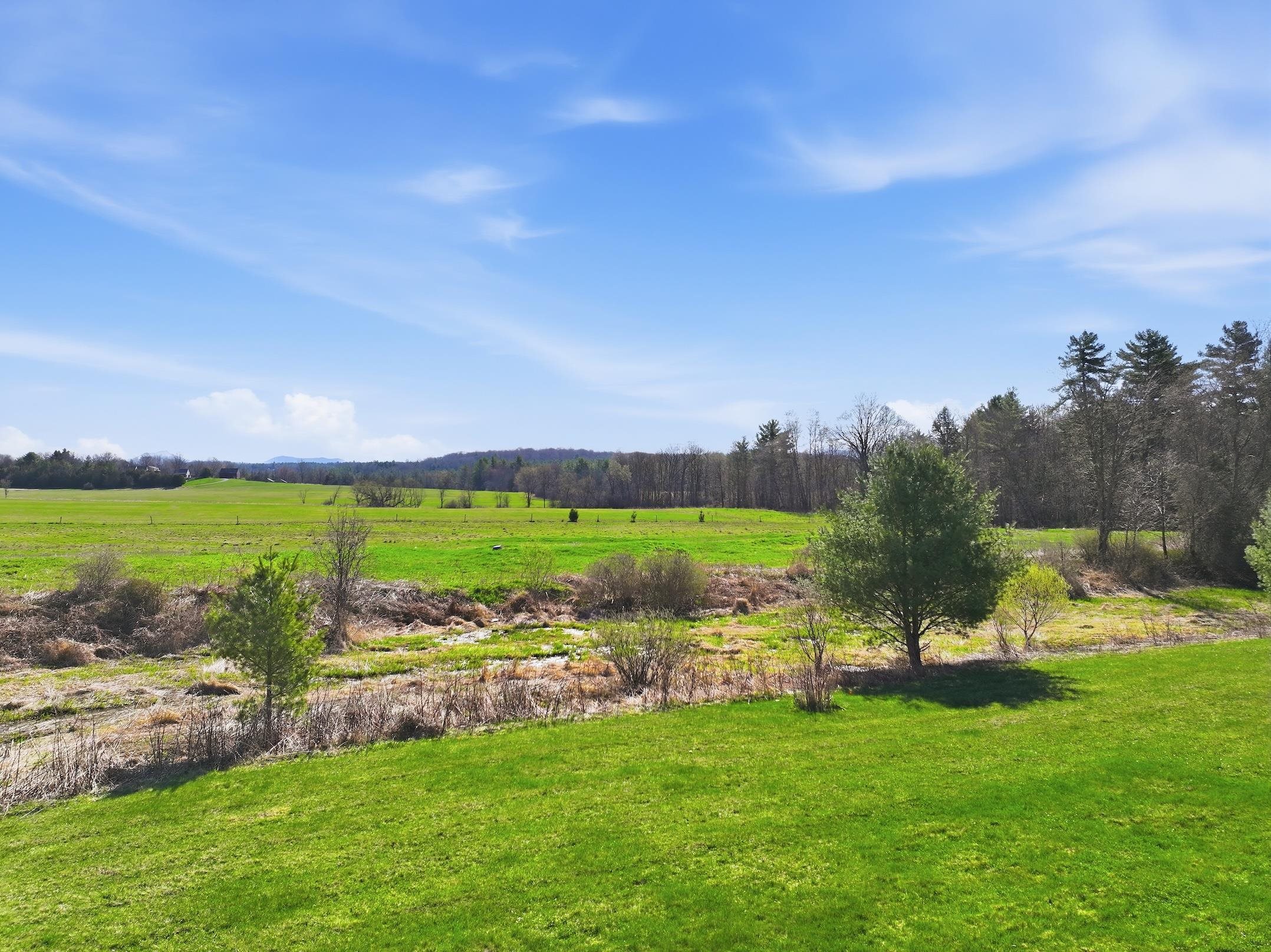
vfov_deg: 56.8
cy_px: 476
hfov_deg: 71.6
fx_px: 881
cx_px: 636
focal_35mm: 24
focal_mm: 12.3
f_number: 2.8
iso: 150
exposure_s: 1/2500
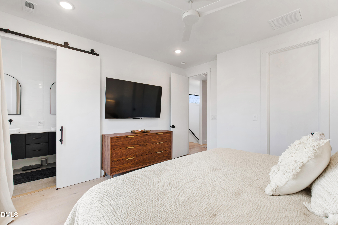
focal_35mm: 15
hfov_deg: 100.4
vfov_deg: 77.3
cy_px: 112
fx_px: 141
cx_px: 169
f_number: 8
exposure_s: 1/1.67
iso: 100
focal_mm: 10
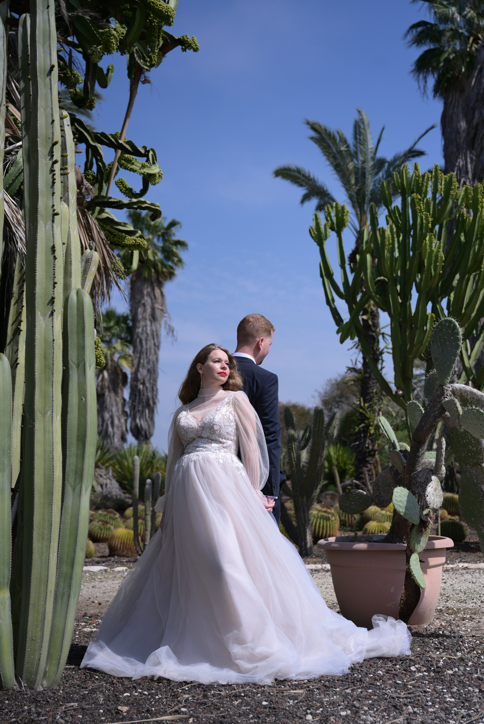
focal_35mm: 44
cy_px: 362
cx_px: 242
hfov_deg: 30.5
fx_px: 886
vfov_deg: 44.5
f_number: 3.5
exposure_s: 1/2500
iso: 100
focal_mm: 44
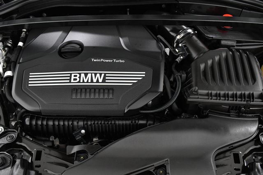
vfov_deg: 36.8
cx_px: 132
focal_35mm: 36
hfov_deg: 53.2
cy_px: 88
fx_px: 263
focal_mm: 24
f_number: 5.6
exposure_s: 1/125
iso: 2500
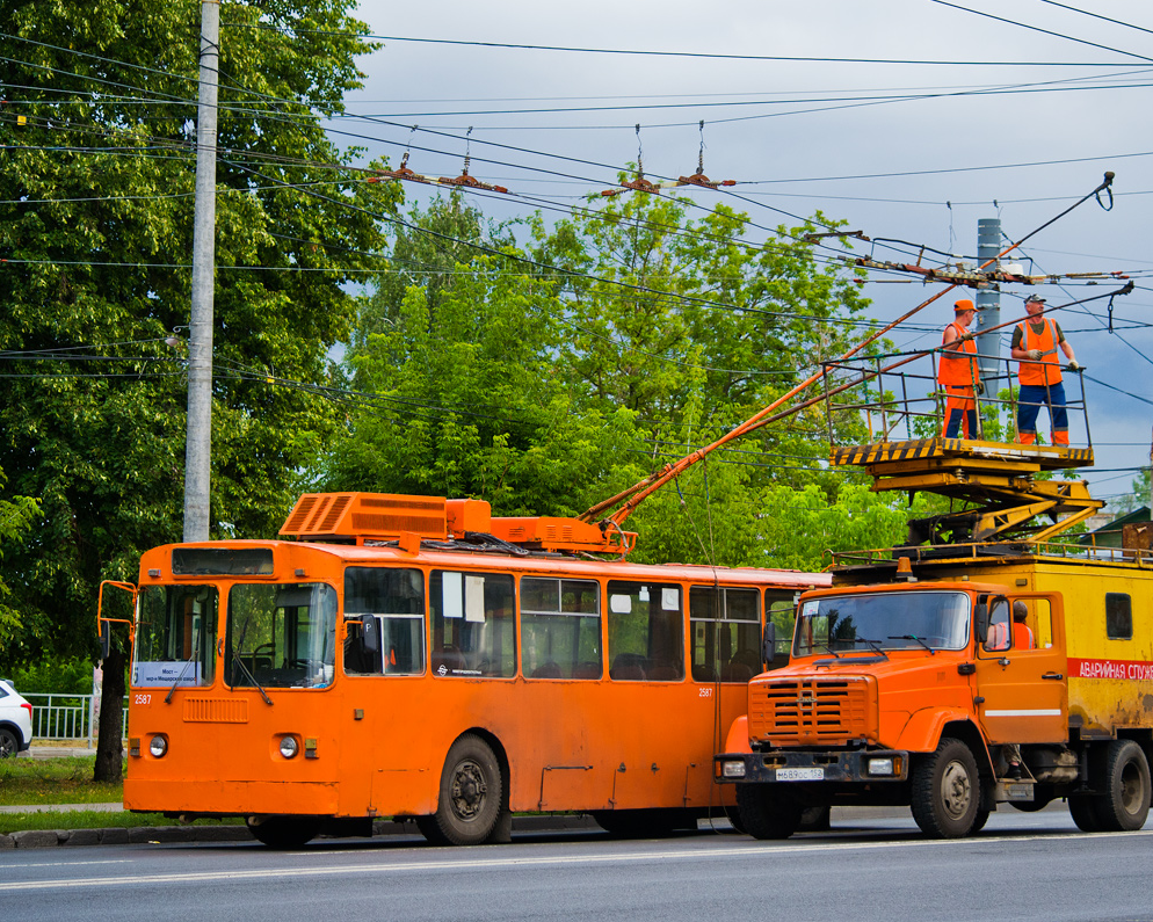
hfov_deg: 16.2
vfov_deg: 13.0
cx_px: 663
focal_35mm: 119
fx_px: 4060
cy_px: 463
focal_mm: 70
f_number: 4.5
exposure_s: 1/400
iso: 200
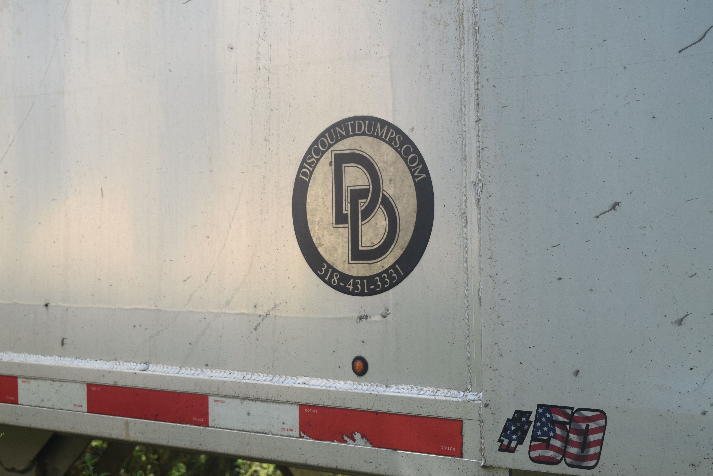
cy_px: 238
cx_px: 356
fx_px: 1337
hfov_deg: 29.9
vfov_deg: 20.2
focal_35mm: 68
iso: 200
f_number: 8
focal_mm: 45
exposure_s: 1/250
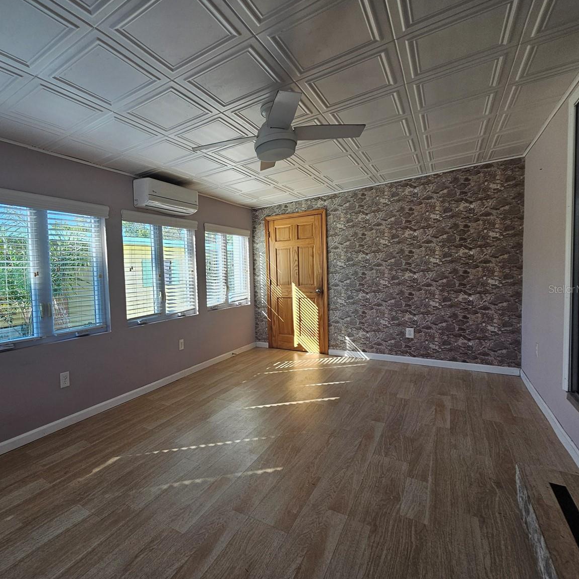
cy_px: 289
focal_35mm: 16
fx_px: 303
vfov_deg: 87.4
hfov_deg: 84.4
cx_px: 193
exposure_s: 1/126
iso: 50
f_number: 2.2
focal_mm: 2.2
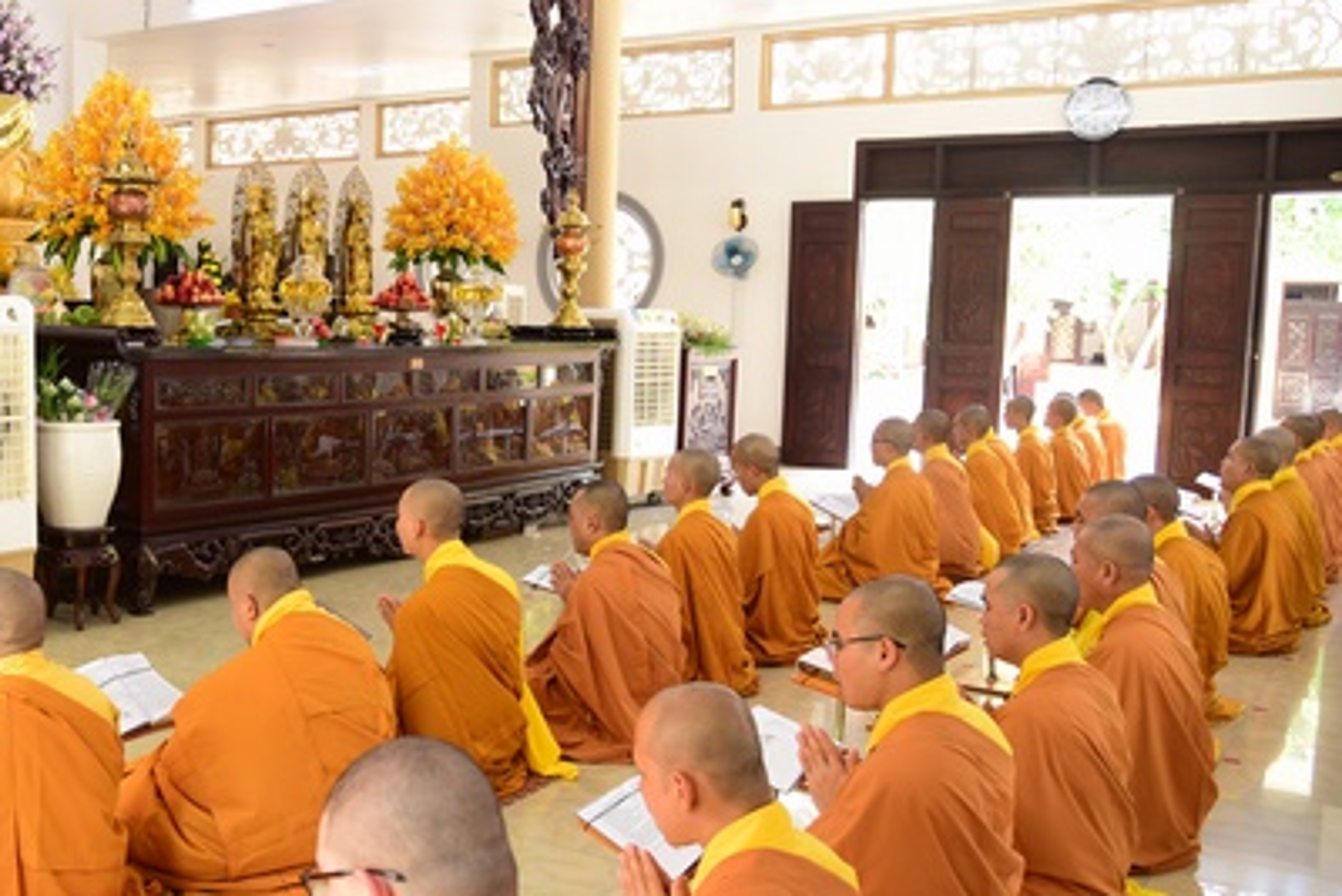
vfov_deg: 34.2
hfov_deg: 47.3
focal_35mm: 39
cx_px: 299
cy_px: 463
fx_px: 1454
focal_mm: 24
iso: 640
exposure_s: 1/50
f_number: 4
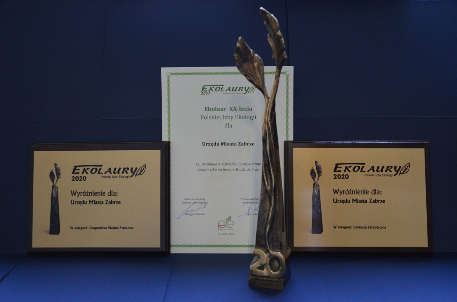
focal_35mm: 36
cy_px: 151
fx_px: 456
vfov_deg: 36.7
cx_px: 228
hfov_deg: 53.2
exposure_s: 1/30
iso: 2200
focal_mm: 24
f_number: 3.8
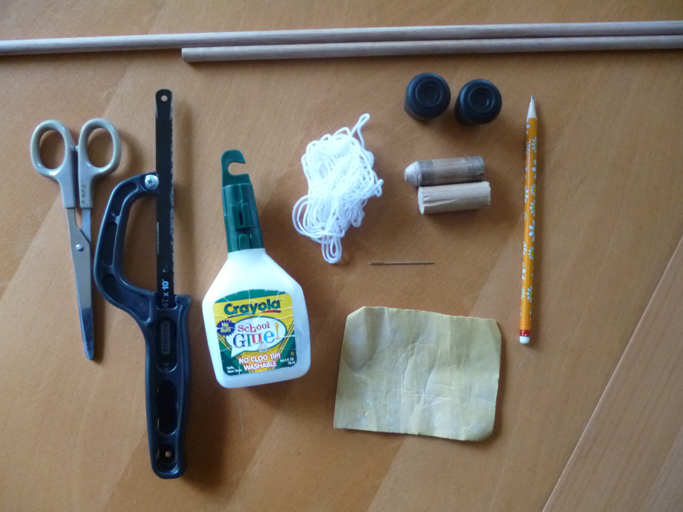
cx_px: 342
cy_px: 256
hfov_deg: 63.4
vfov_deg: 49.7
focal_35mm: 28
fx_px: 552
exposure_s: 1/13
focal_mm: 5
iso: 400
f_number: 3.1
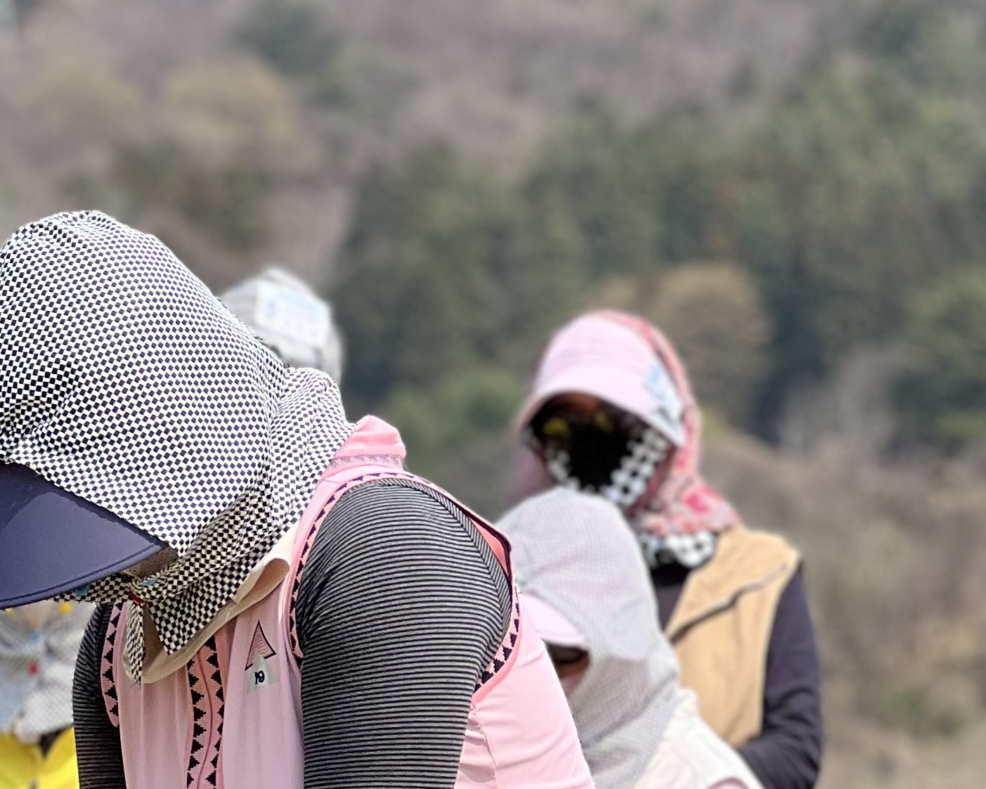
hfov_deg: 8.9
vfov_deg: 7.1
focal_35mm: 216
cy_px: 980
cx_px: -50
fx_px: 6302
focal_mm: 9
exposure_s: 1/481
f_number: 2.8
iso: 32
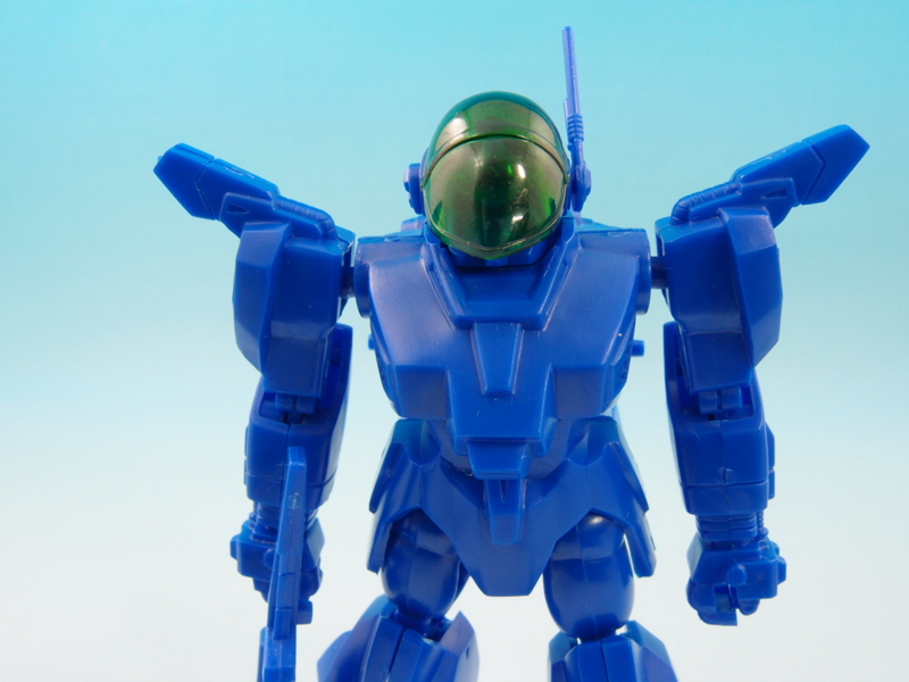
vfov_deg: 49.7
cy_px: 341
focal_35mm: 28
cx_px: 454
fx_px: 735
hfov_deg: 63.4
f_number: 8
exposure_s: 1
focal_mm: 6
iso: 100
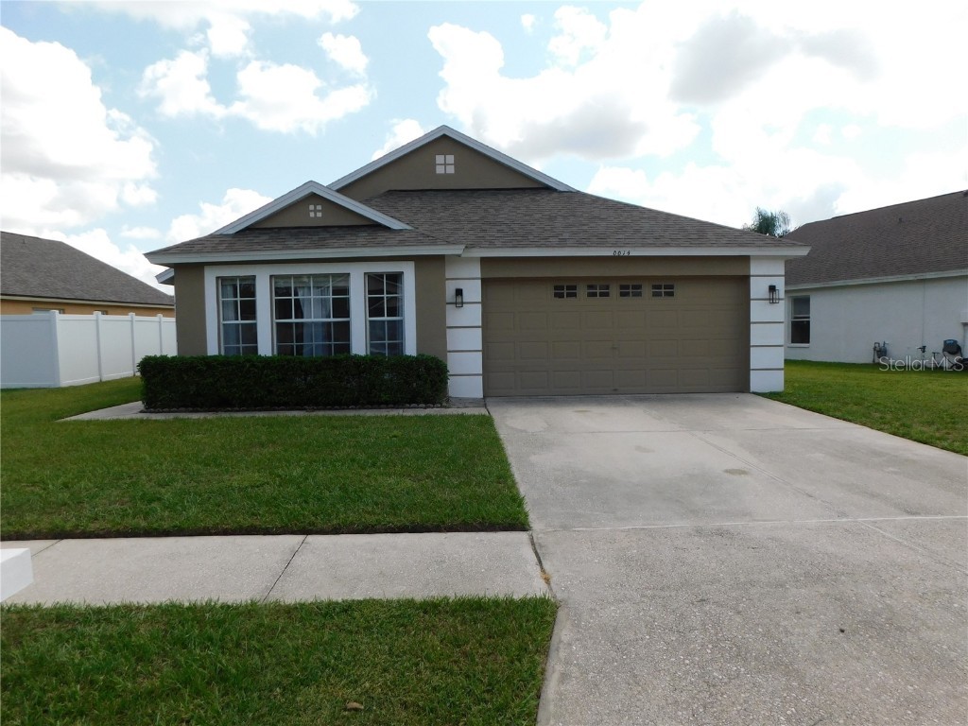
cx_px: 484
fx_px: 643
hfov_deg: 73.9
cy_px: 363
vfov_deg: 58.9
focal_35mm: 23
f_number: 3
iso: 125
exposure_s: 1/1250
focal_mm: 4
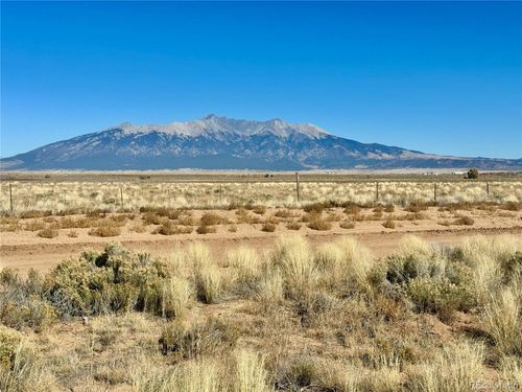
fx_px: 724
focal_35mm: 48
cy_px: 196
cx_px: 261
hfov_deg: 39.7
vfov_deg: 30.3
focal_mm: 6.76
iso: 64
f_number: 1.78
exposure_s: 1/7937
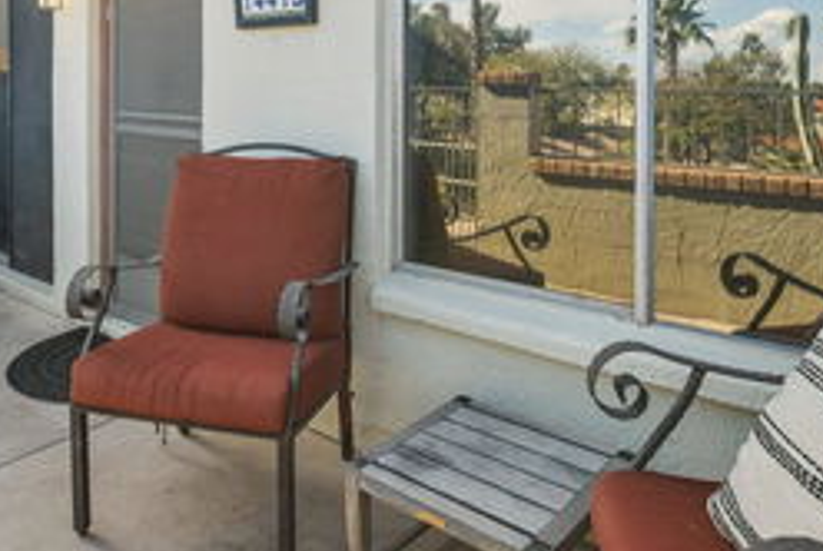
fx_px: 664
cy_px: 73
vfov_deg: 42.0
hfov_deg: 63.1
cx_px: 338
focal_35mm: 29
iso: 400
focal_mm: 15
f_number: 8
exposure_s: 1/200
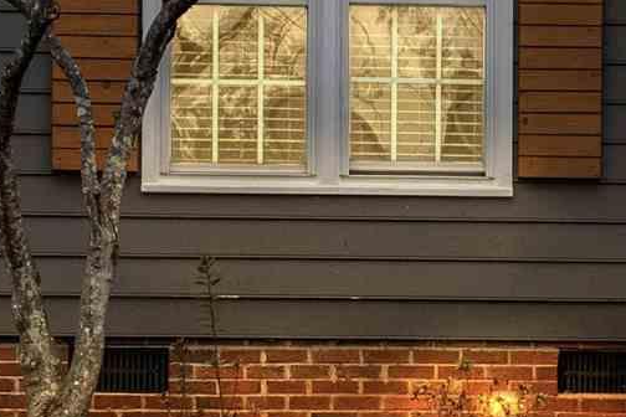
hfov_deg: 10.3
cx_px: 1094
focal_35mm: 189
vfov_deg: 7.2
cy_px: -22
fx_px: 3286
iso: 320
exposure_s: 1/160
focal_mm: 31
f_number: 9
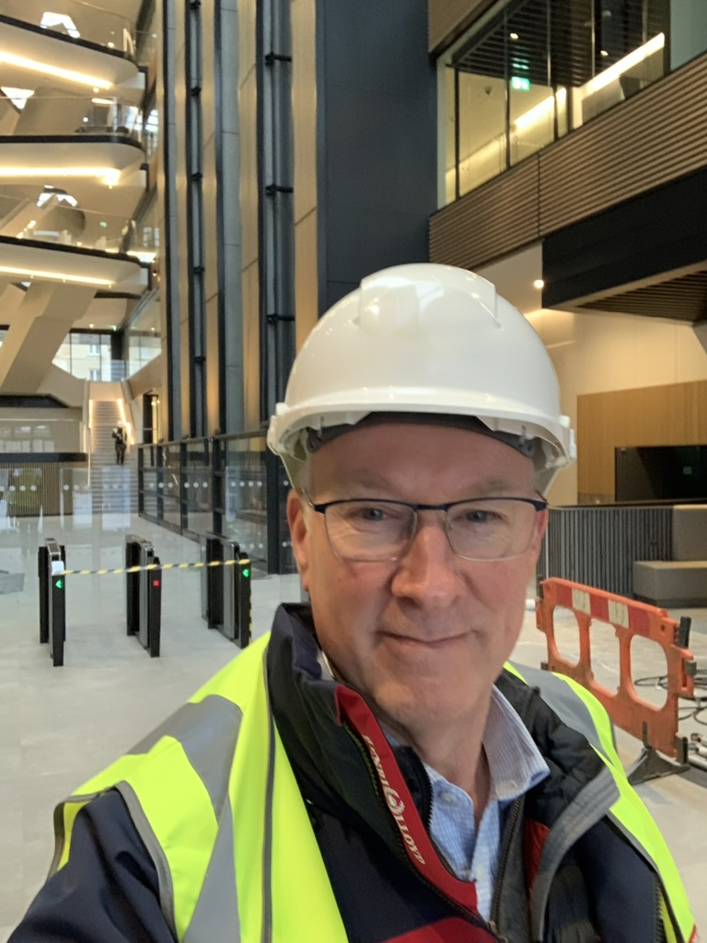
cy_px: 472
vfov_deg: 56.8
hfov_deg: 44.2
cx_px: 354
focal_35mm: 32
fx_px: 871
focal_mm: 2.87
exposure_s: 1/35
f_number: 2.2
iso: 320
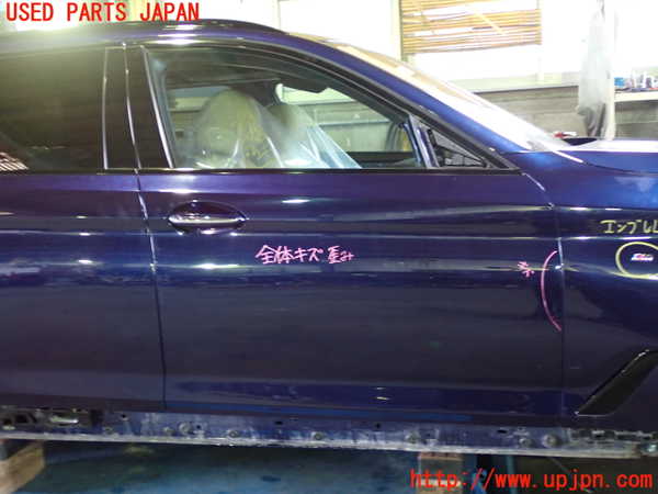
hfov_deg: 42.9
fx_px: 836
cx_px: 329
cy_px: 247
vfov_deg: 32.9
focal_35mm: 44
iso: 800
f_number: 2.9
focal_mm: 7.84
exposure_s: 1/13
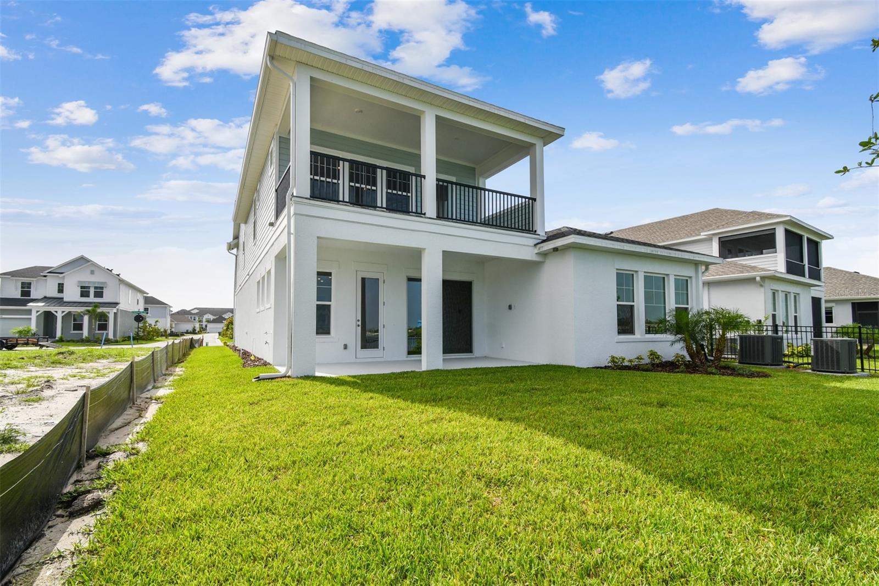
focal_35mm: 15
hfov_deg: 100.4
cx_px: 440
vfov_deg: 77.3
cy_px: 293
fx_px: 366
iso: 100
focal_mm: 10
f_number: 7.1
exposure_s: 1/640
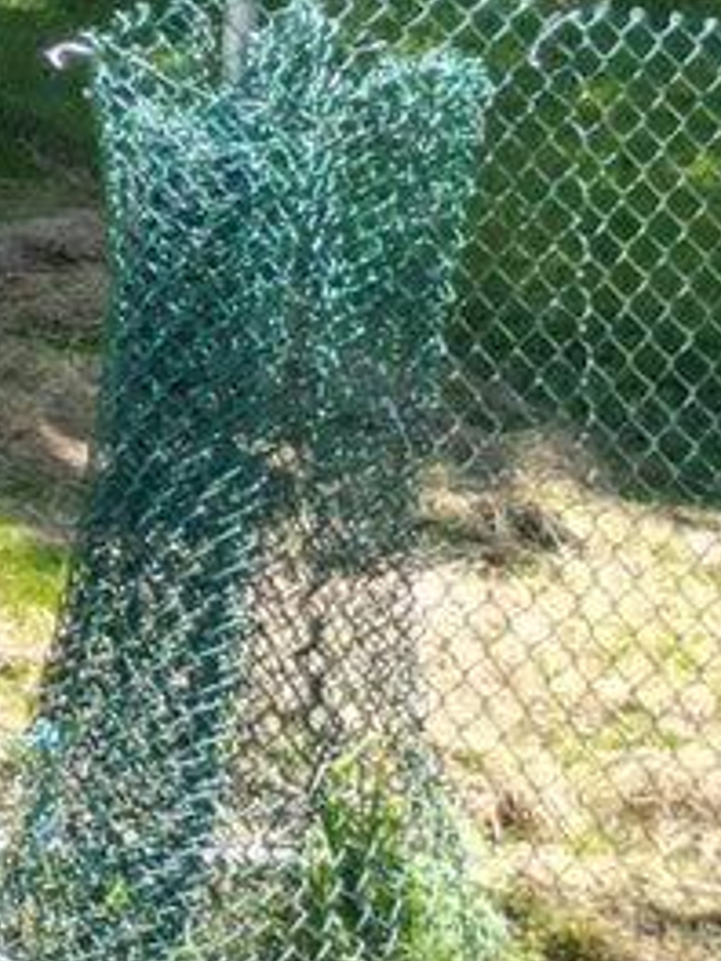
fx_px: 3444
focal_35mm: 124
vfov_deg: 14.1
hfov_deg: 9.4
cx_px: -1440
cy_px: -764
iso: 100
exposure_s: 1/1250
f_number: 1.7
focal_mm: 6.72
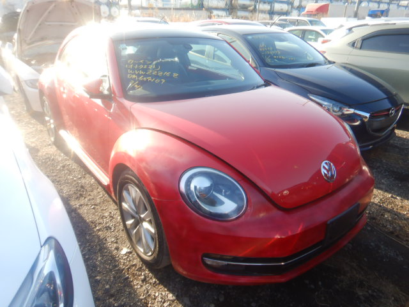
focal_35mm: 24
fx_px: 284
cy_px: 154
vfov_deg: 56.8
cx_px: 204
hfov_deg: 71.6
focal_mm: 4.3
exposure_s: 1/80
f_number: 2.8
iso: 125
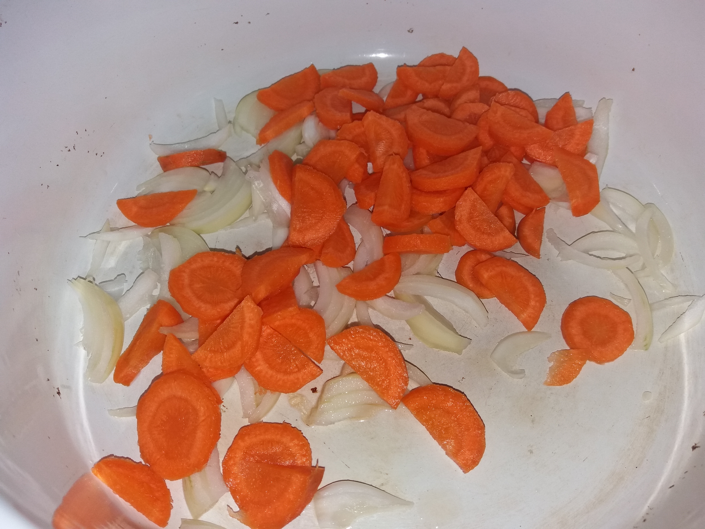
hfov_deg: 63.4
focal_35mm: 28
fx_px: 570
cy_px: 264
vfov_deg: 49.7
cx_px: 352
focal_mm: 3.7
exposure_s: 1/352
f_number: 1.9
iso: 64
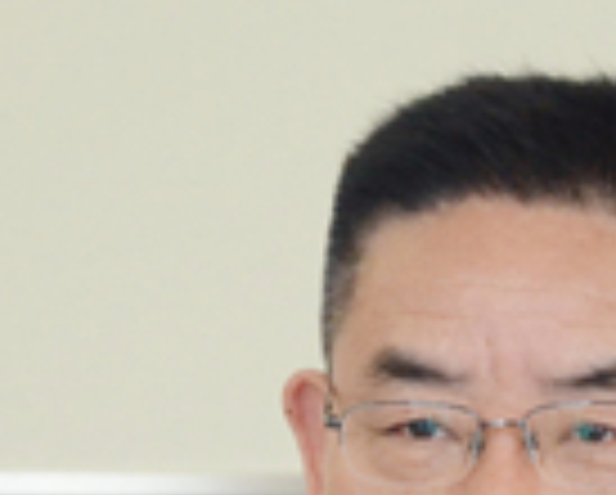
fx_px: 7851
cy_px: 862
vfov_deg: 3.6
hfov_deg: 4.5
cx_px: 612
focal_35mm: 430
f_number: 5.3
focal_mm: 70
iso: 2000
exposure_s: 1/125
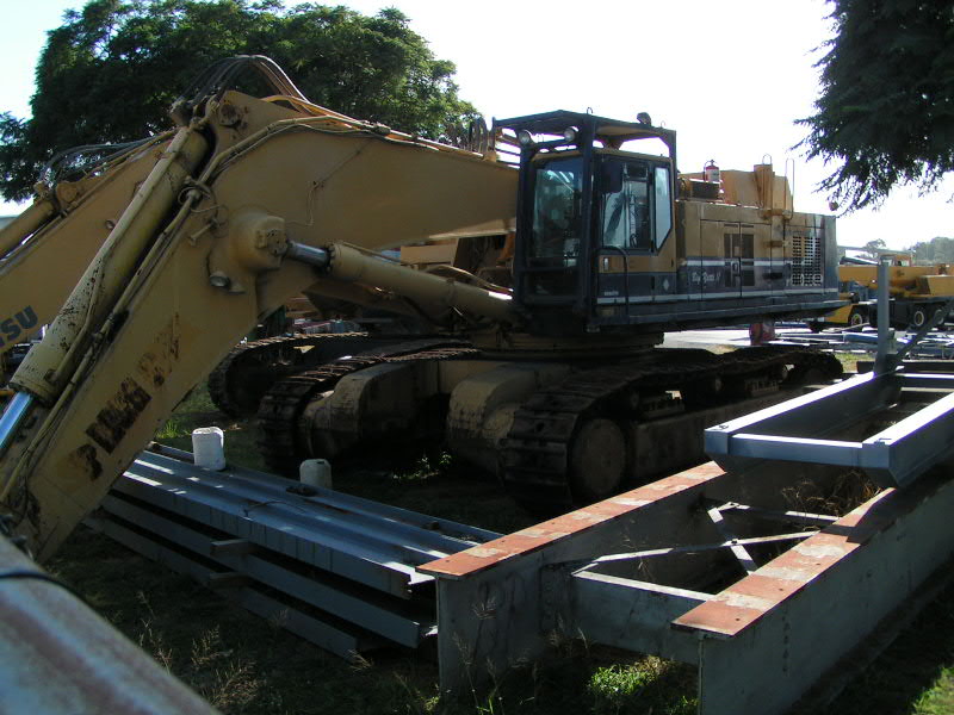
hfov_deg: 49.0
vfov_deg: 37.7
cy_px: 358
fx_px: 1047
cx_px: 477
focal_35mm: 38
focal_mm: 5.8
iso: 50
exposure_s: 1/250
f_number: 5.6
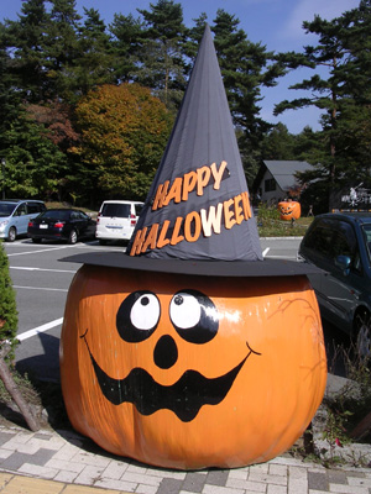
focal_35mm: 38
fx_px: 543
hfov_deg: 37.7
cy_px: 247
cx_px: 186
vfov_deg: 49.0
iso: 100
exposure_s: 1/365
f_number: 5.6
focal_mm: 5.8
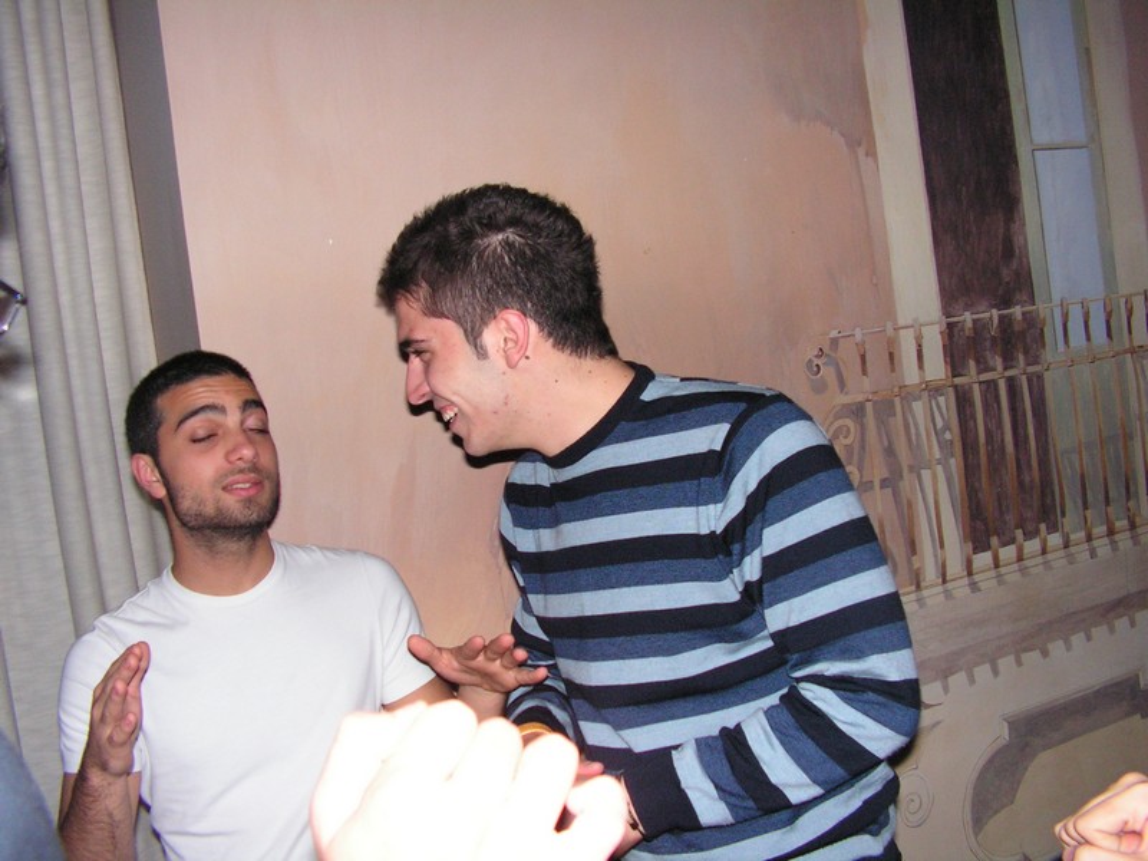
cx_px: 574
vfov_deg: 39.7
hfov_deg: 51.4
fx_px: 1194
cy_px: 430
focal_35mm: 36
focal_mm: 6
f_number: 3.2
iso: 200
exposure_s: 1/40
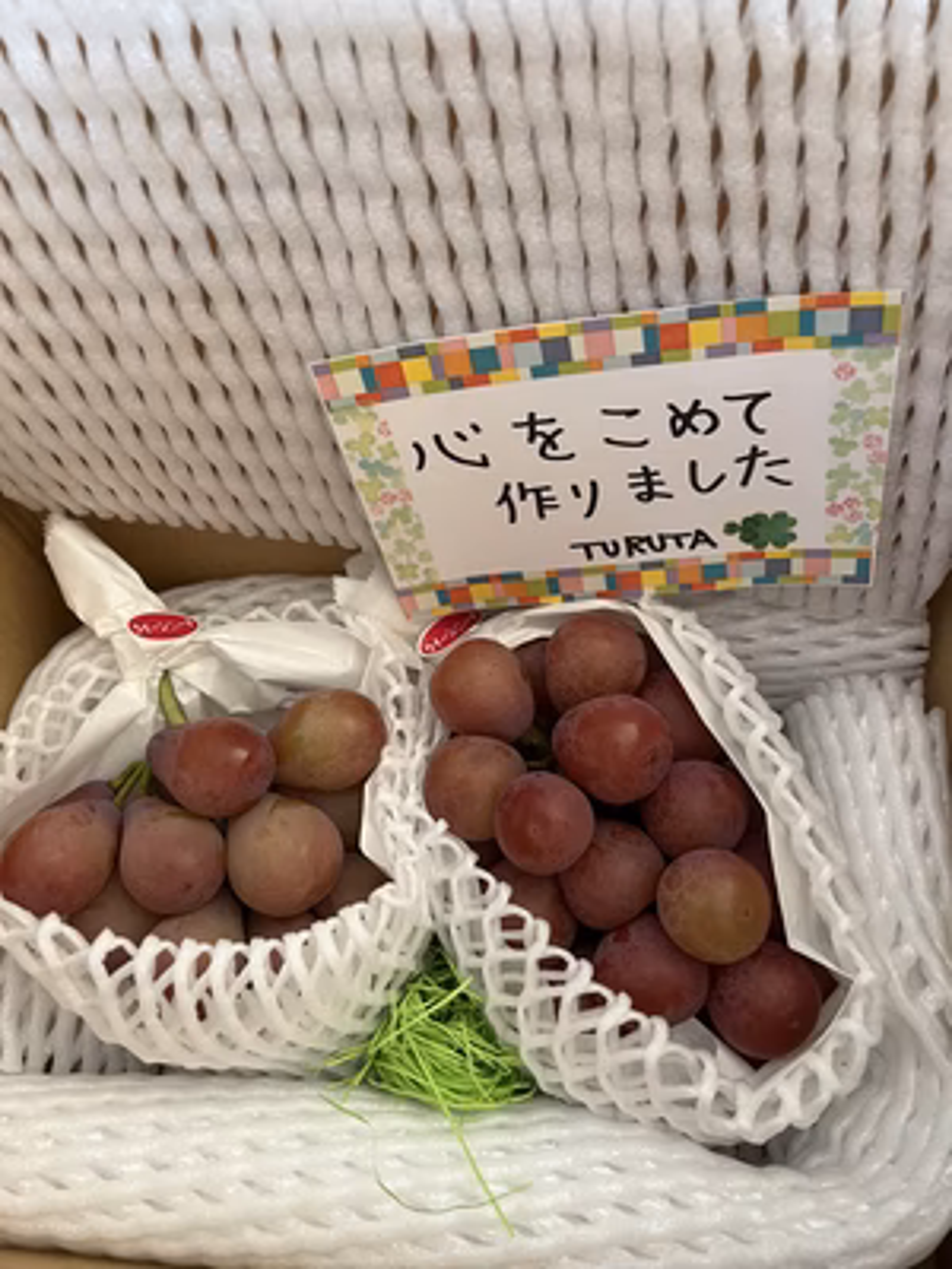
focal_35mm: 26
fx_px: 953
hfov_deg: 53.1
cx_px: 476
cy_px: 634
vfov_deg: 67.3
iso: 200
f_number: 1.5
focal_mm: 5.7
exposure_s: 1/60
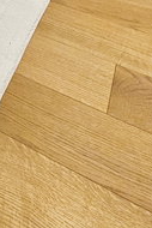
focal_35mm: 57
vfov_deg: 19.2
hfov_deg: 20.8
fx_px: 360
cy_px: -230
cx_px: -66
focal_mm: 2.2
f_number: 2.2
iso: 250
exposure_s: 1/50
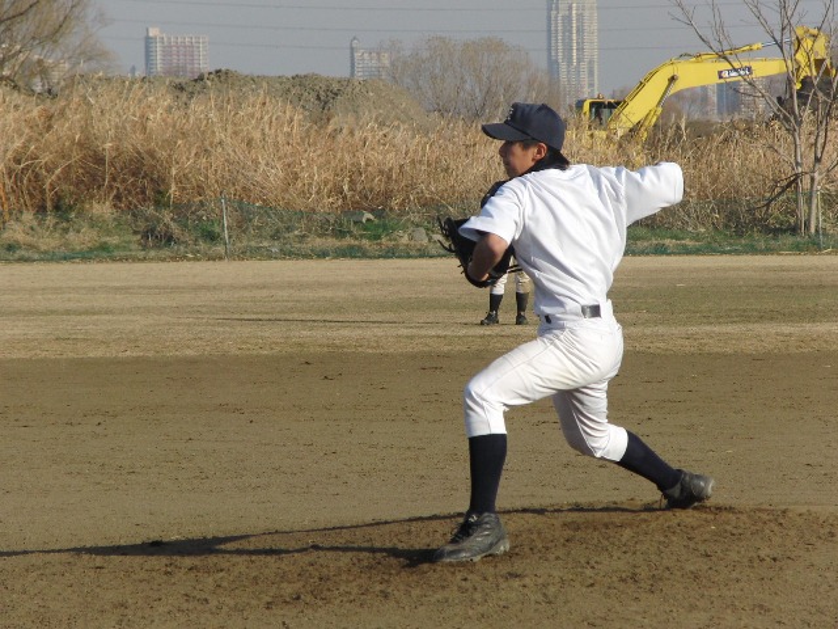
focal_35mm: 272
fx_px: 6585
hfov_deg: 7.3
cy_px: 314
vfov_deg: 5.5
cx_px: 419
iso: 100
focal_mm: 48.1
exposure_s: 1/1000
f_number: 4.5
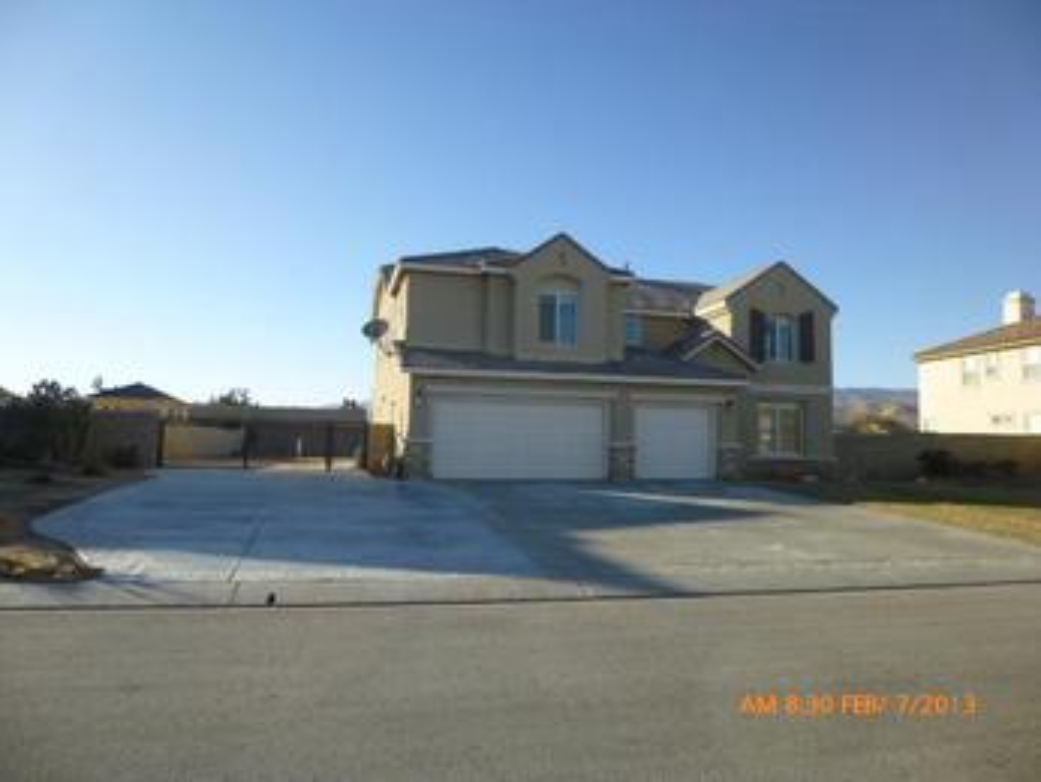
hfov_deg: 69.4
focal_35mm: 25
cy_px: 391
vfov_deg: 54.9
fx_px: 752
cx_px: 520
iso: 100
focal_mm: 4.5
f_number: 3.1
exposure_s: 1/1000
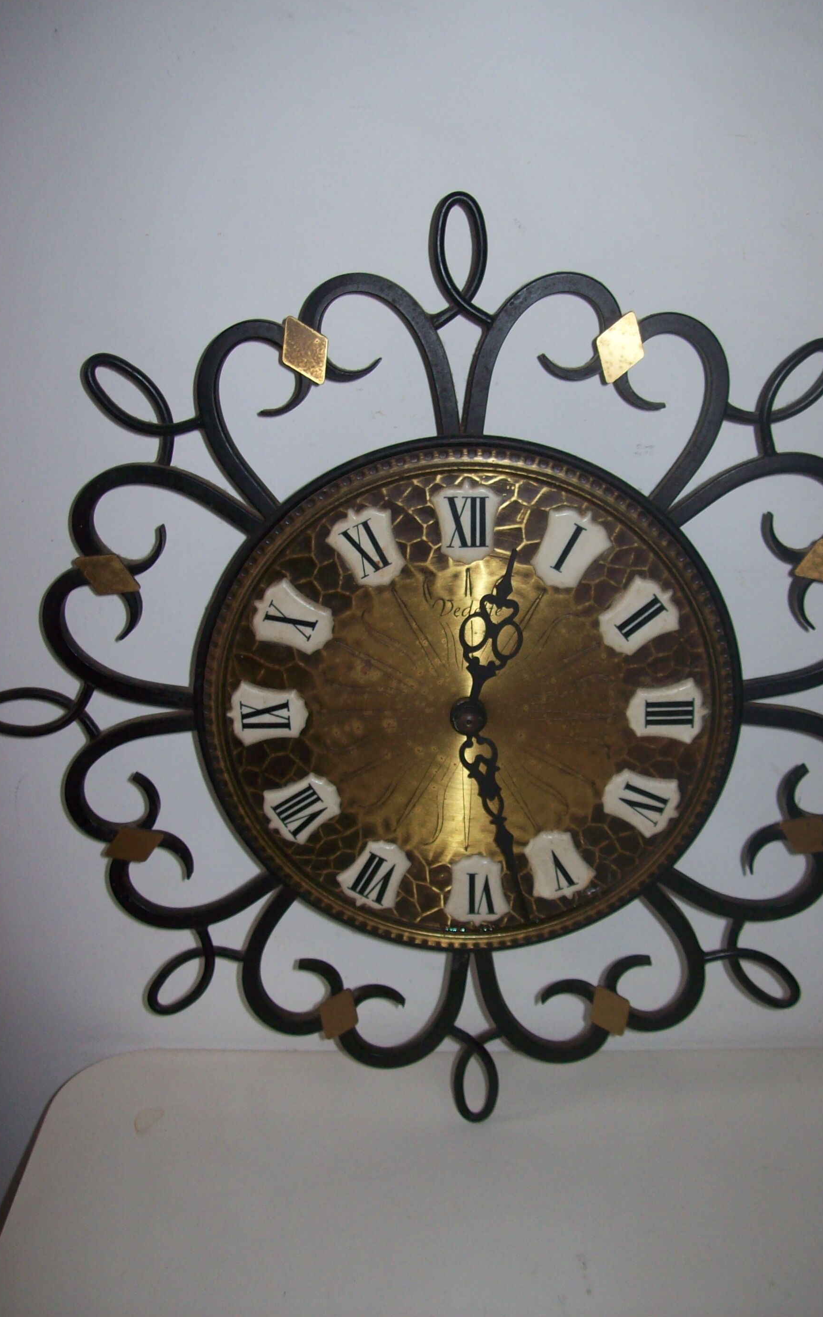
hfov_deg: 32.7
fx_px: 1400
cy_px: 645
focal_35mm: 39
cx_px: 468
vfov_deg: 50.4
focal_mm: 6
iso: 80
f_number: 2.7
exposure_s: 1/64
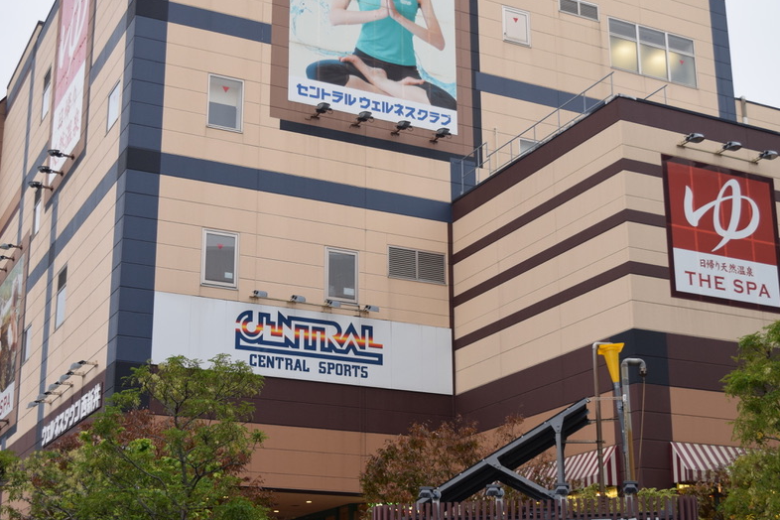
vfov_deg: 23.3
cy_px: 315
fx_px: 1257
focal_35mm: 58
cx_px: 390
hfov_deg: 34.5
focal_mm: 28
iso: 400
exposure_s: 1/100
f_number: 5
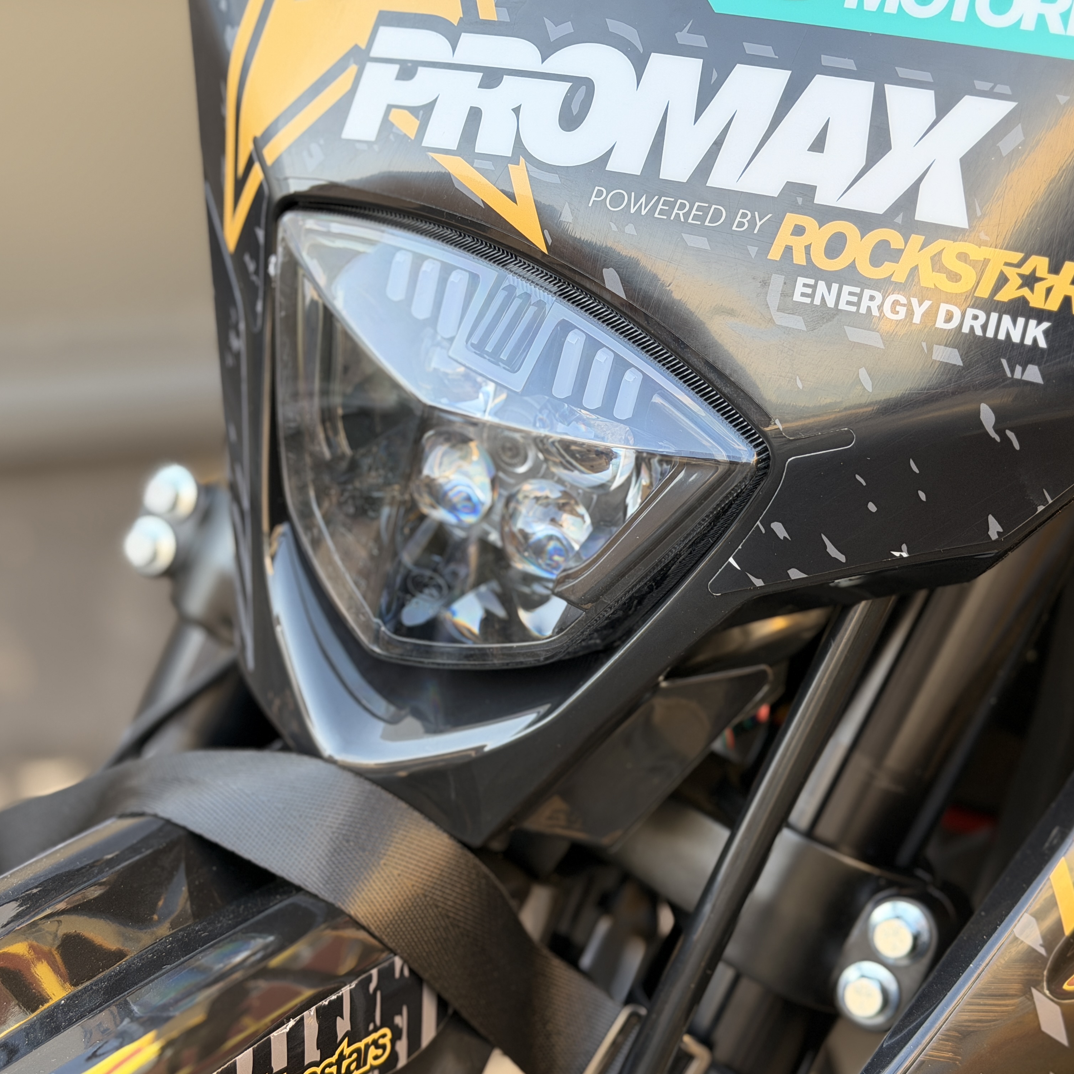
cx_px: 538
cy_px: 536
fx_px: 2001
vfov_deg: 30.0
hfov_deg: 30.0
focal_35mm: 57
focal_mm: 6.76
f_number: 1.78
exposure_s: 1/280
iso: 80
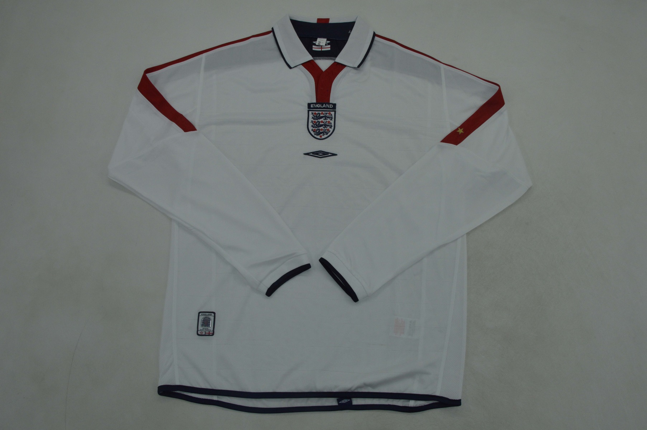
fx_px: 593
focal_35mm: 33
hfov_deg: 57.3
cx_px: 324
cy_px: 215
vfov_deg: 39.9
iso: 400
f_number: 14
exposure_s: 1/200
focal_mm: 22
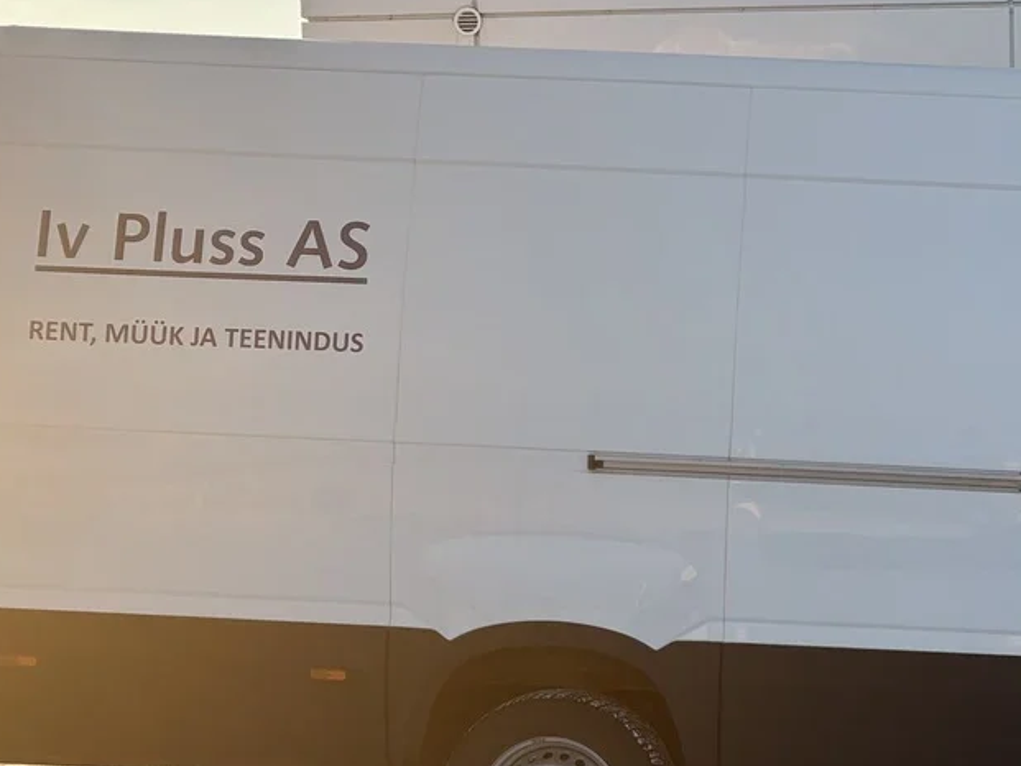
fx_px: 1977
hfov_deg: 26.8
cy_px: 561
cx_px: 1106
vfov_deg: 21.8
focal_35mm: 67
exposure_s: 1/701
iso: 50
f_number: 1.6
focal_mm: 5.96
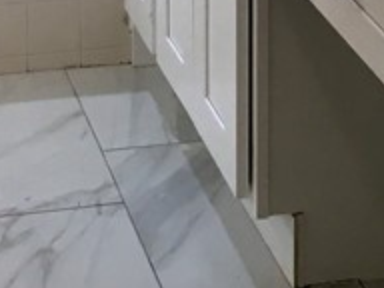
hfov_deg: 12.7
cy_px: -412
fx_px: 1719
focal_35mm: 155
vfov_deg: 8.7
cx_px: 180
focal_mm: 4.15
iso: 25
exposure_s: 1/40
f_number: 2.2
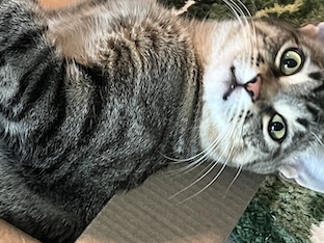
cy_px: 50
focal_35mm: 60
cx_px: 34
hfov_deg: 30.8
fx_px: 562
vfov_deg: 24.1
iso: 500
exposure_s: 1/32
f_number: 1.6
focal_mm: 5.1
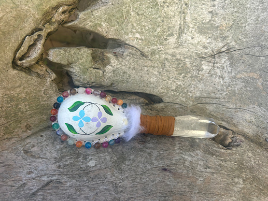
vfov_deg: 53.0
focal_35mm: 26
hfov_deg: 67.3
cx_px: 134
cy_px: 100
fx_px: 201
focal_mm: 5.7
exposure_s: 1/466
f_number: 1.5
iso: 50
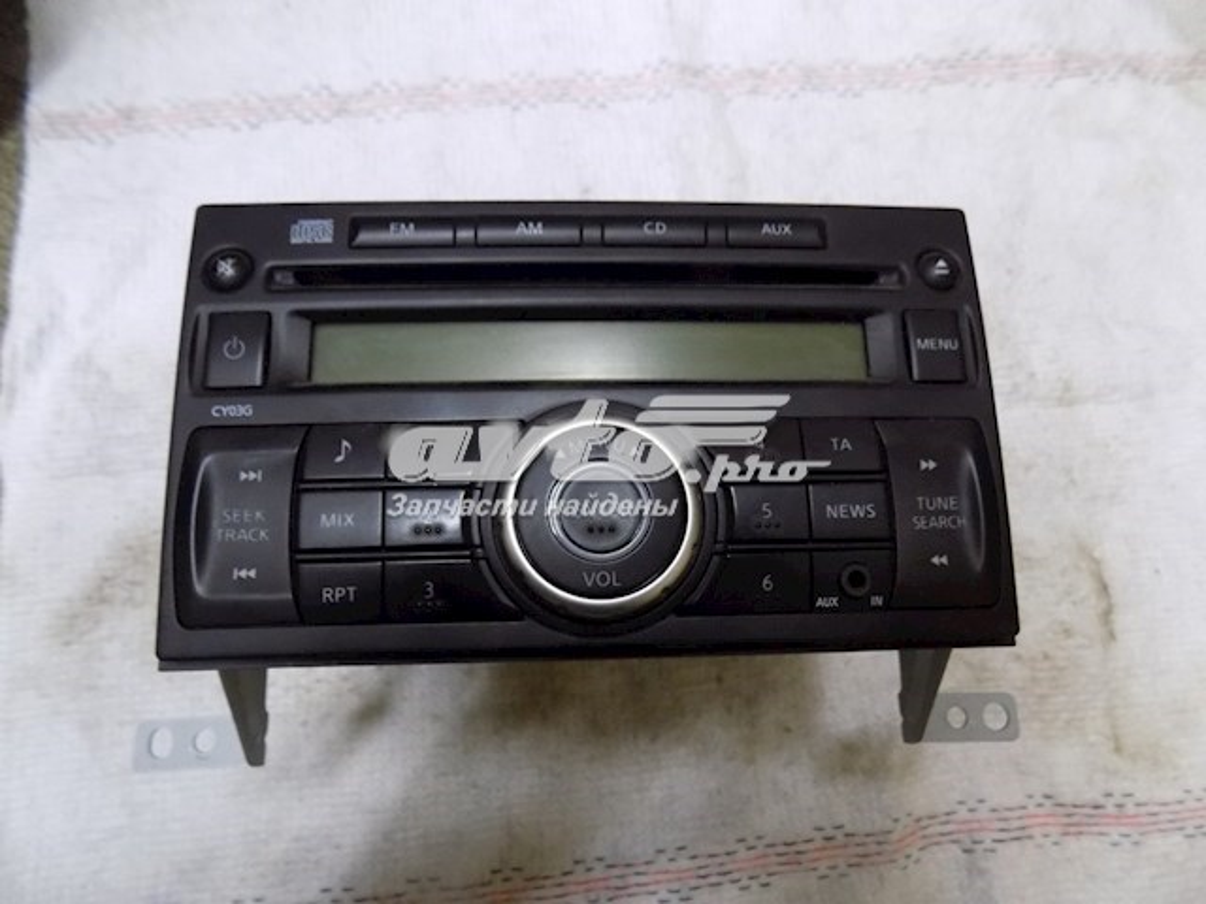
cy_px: 452
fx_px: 801
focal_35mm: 23
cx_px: 603
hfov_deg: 73.9
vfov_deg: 58.9
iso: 360
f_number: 3.1
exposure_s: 1/30
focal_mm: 4
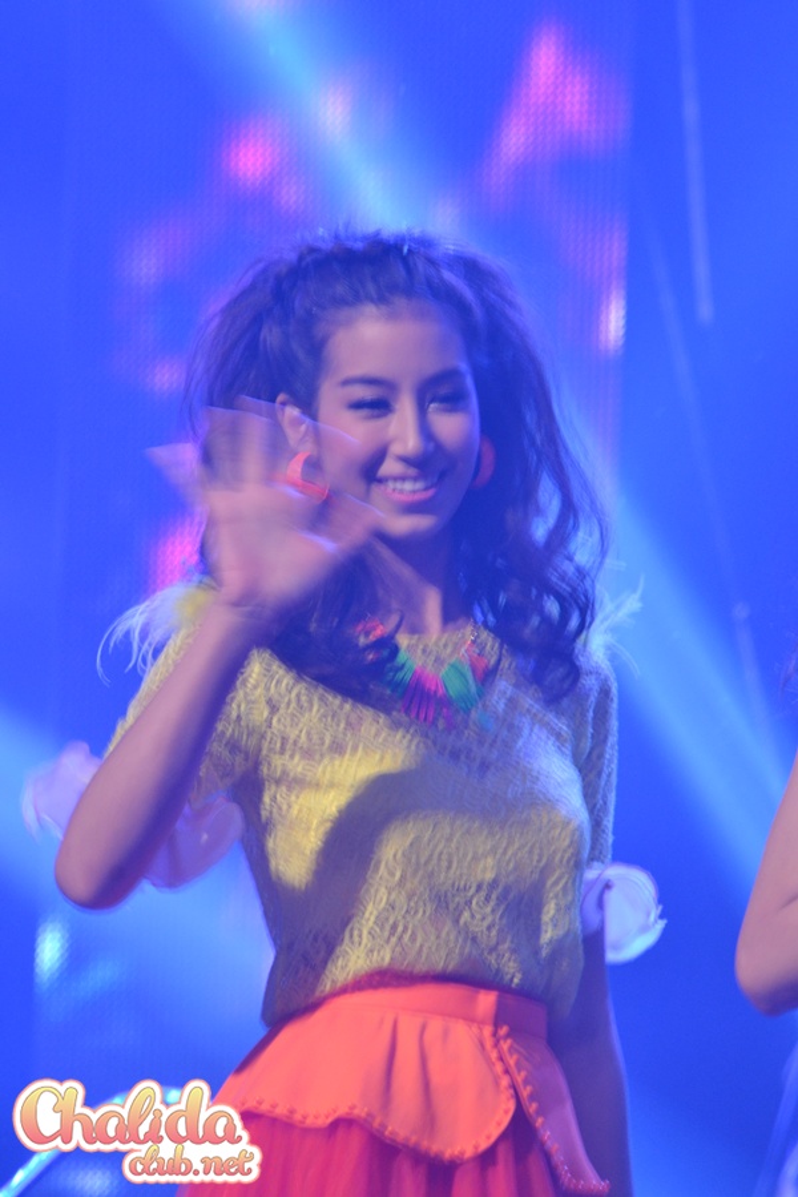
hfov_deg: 3.3
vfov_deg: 4.9
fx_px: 13964
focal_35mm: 420
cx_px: 399
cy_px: 598
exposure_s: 1/40
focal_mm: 280
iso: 1400
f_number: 9
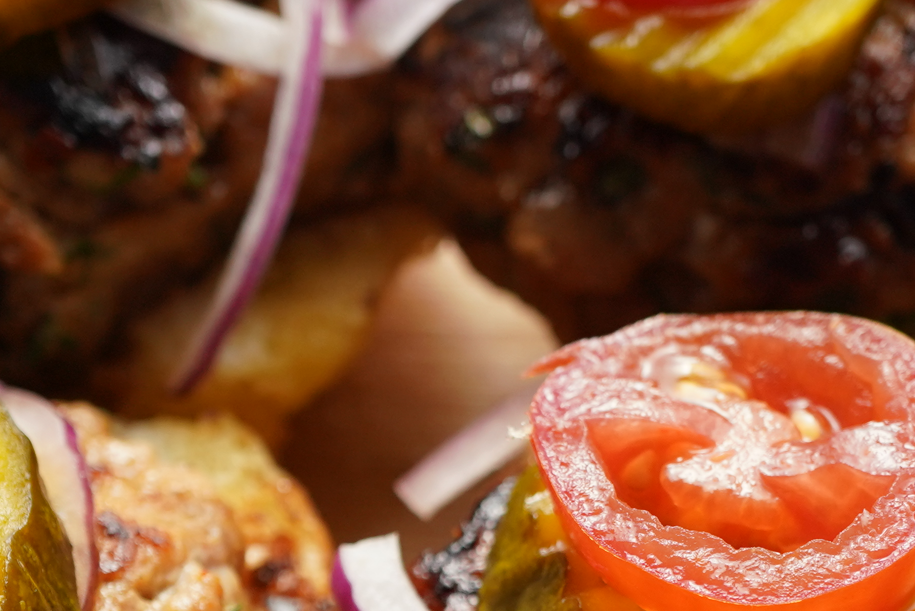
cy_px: 583
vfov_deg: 10.5
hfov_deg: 15.8
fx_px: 3305
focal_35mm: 130
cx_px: 523
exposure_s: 1/2000
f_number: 4
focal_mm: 30
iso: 500
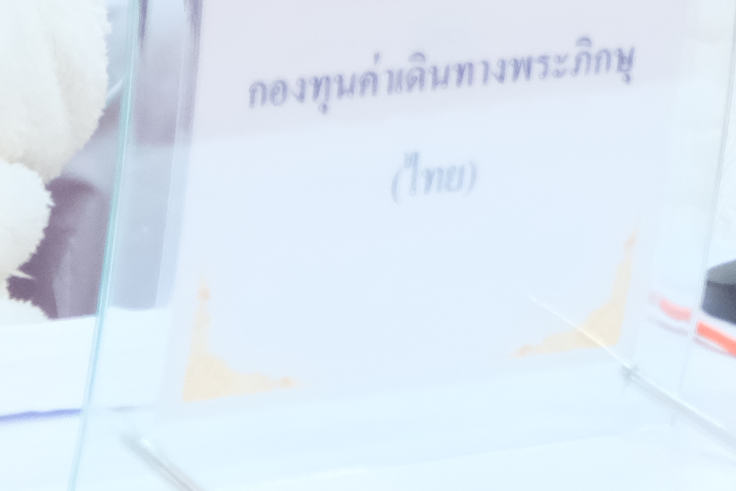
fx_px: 6357
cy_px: -395
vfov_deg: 4.4
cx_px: 929
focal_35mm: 311
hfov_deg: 6.6
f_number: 3.6
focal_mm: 37.4
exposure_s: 1/42
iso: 3200
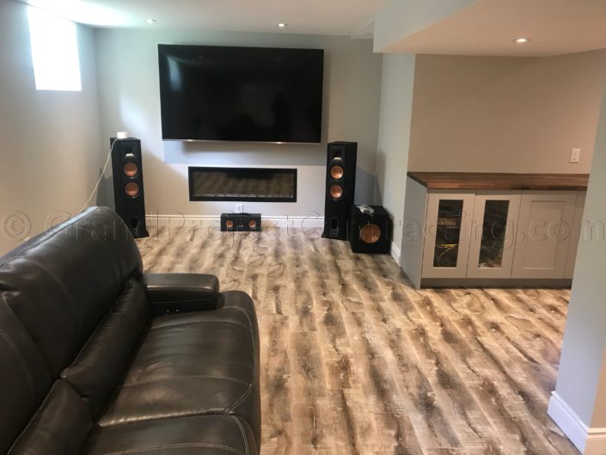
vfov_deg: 49.8
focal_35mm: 28
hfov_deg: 63.4
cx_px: 303
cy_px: 228
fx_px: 490
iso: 50
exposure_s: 1/15
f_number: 1.8
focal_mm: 3.99
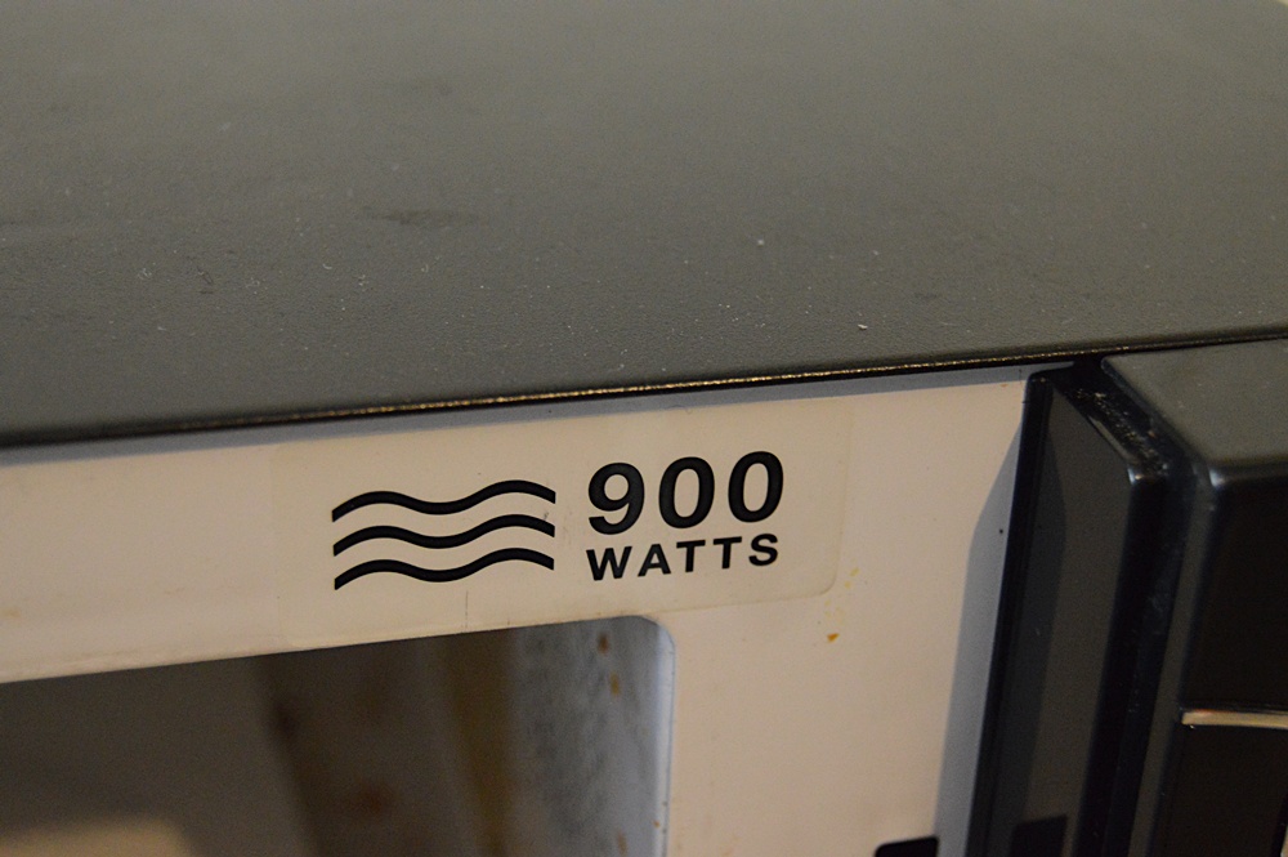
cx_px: 644
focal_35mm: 57
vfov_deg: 23.7
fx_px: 2038
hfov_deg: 35.1
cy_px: 428
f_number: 4.8
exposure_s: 1/40
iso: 3200
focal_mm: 38
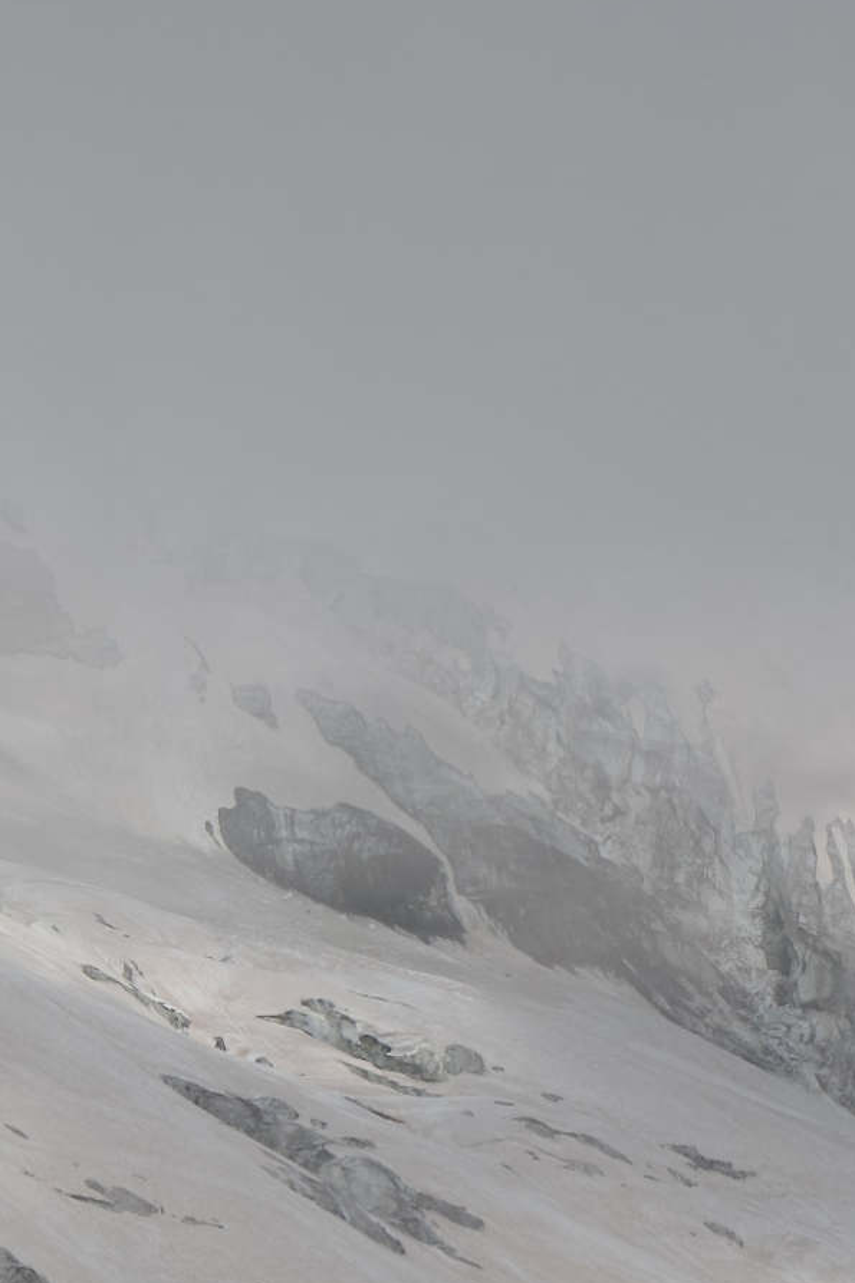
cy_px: 960
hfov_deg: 5.7
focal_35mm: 242
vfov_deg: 8.5
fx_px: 8624
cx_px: 707
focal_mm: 72
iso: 100
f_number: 6.3
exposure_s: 1/4000
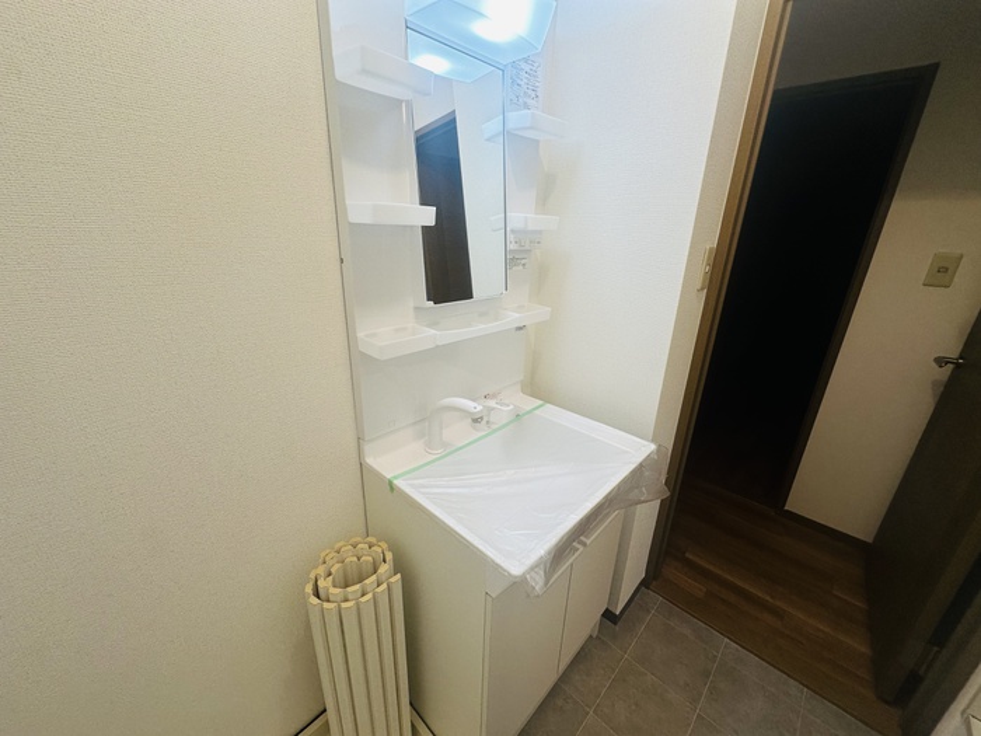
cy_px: 368
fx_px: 397
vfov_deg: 85.7
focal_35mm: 14
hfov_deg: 102.1
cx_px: 490
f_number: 2.2
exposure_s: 1/120
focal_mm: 2.22
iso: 125
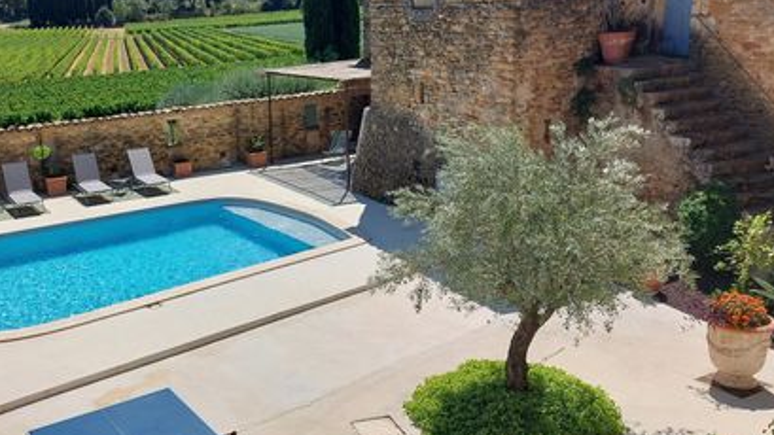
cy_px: 193
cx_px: 227
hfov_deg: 49.1
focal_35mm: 40
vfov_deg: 29.7
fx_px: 821
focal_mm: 5.23
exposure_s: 1/1474
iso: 25
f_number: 1.8
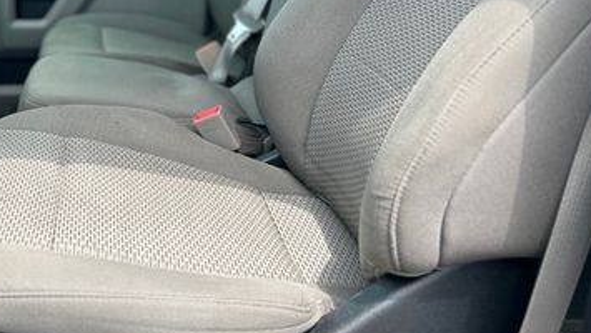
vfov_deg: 22.7
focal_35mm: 51
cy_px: 12
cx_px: 82
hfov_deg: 38.3
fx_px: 800
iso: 50
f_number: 1.5
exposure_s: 1/422
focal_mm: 5.7
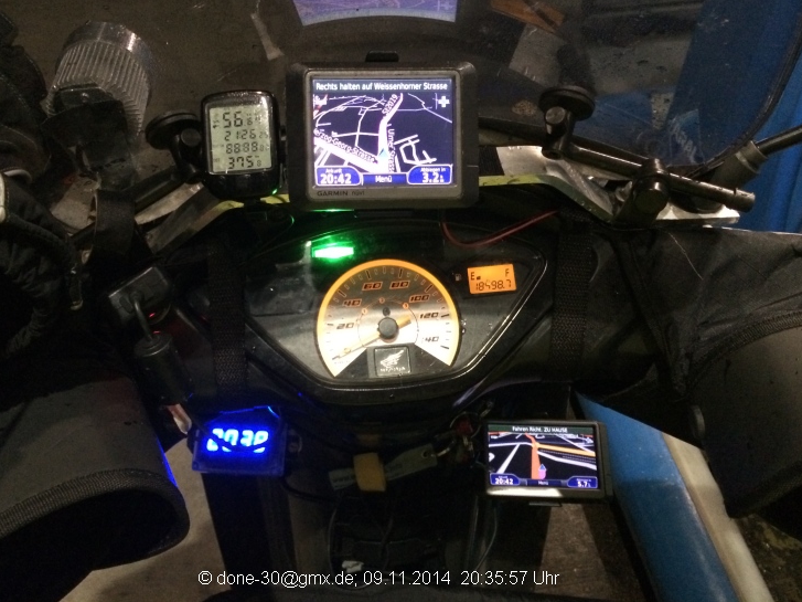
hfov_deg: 55.3
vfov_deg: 42.9
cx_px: 368
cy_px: 272
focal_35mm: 33
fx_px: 764
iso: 640
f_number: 2.2
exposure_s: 1/15
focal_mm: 4.12
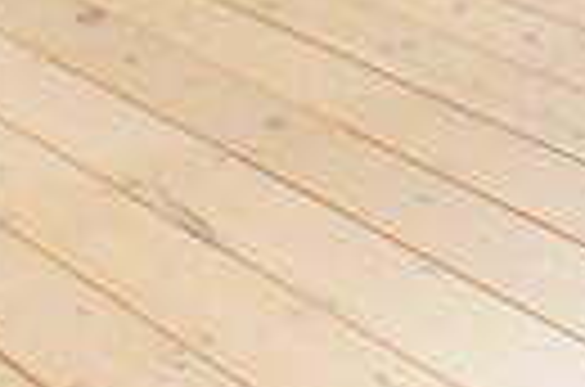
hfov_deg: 10.9
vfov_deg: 6.8
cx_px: 112
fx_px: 3064
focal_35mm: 189
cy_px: -565
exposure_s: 1/60
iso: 200
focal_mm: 16
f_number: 3.2
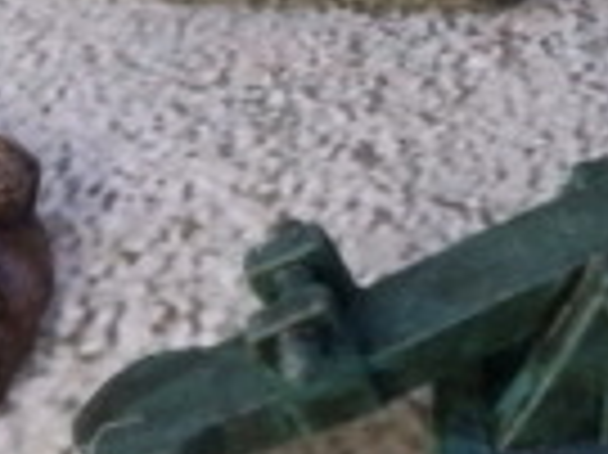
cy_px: -162
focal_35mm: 111
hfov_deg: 17.4
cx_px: 567
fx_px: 1948
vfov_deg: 12.8
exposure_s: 1/80
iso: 400
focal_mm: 5
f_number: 3.1
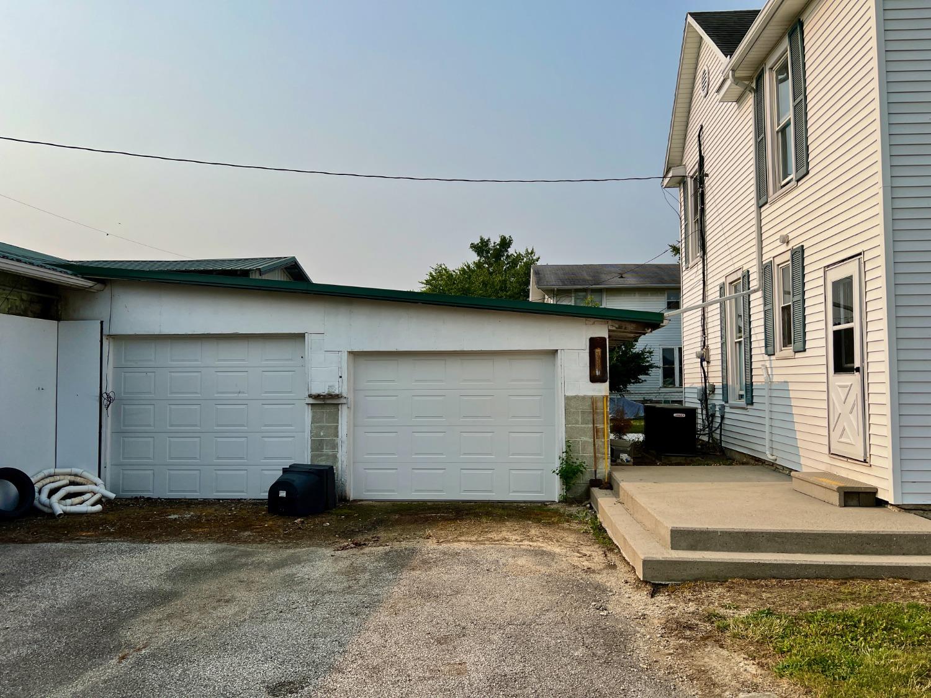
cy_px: 349
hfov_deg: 67.3
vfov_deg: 53.1
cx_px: 466
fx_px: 699
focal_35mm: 26
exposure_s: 1/6579
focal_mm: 5.7
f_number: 1.5
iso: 50
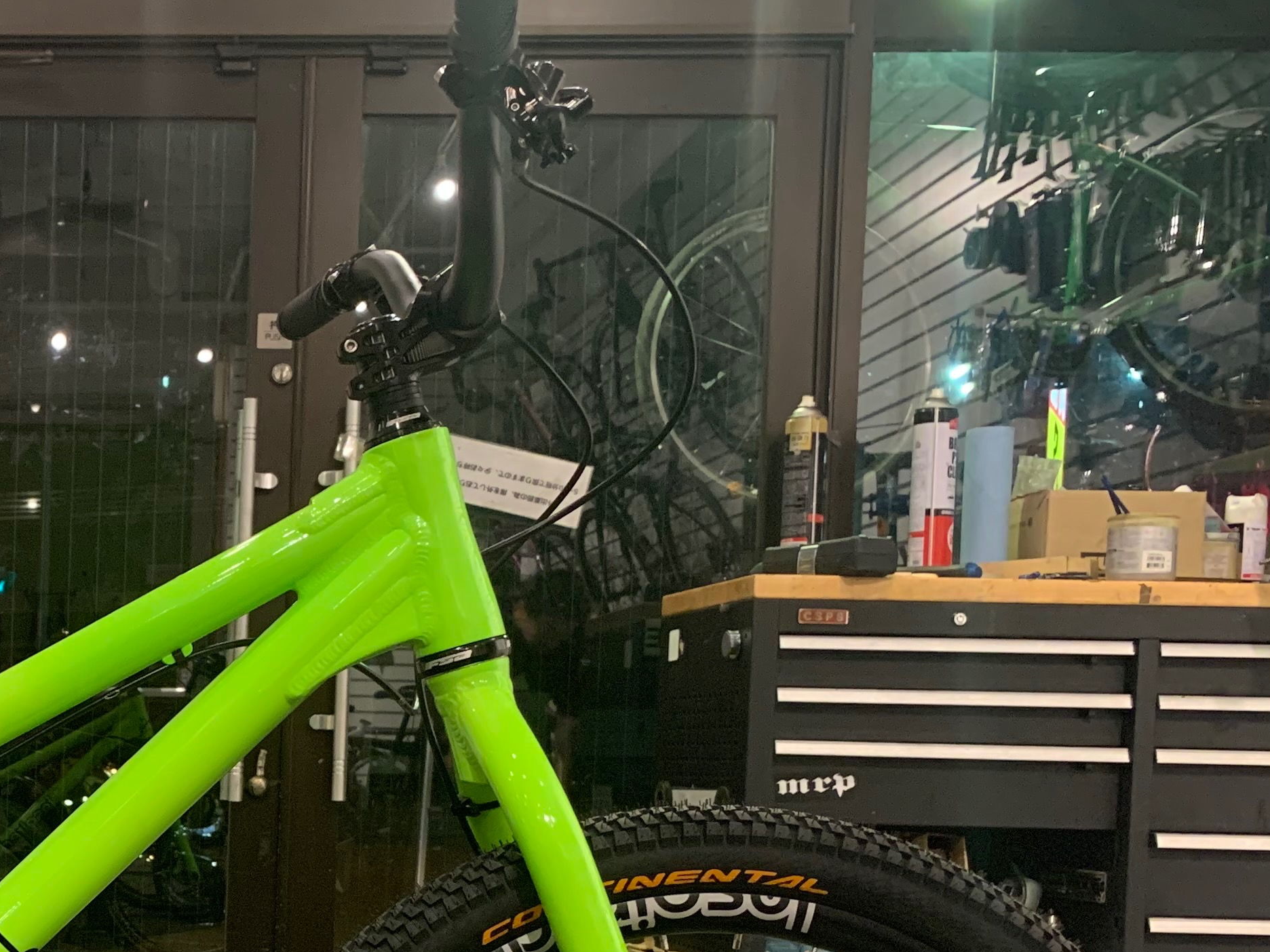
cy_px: 857
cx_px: -77
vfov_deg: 25.3
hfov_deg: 31.1
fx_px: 2055
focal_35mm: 56
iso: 320
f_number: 1.8
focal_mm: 4.25
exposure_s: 1/50
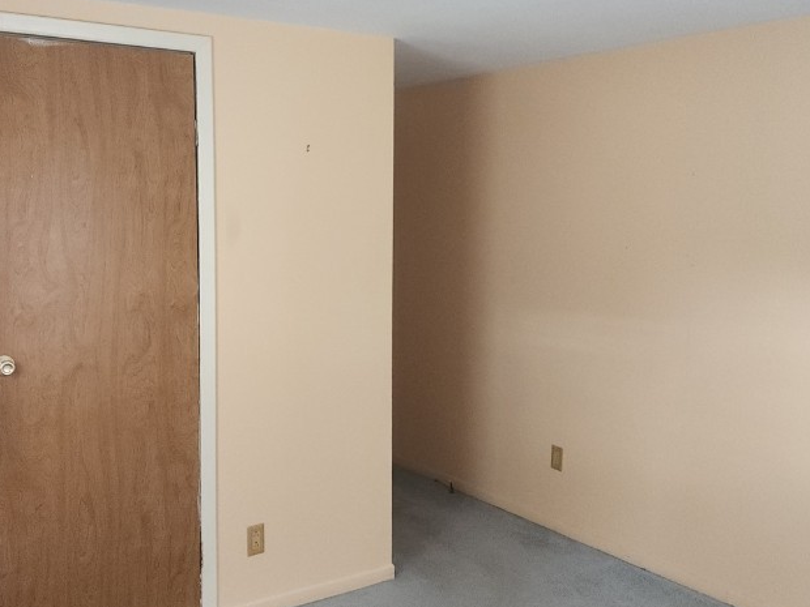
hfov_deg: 48.8
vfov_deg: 37.7
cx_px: 351
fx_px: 889
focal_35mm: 38
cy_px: 272
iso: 500
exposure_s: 1/120
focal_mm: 5.4
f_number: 1.8
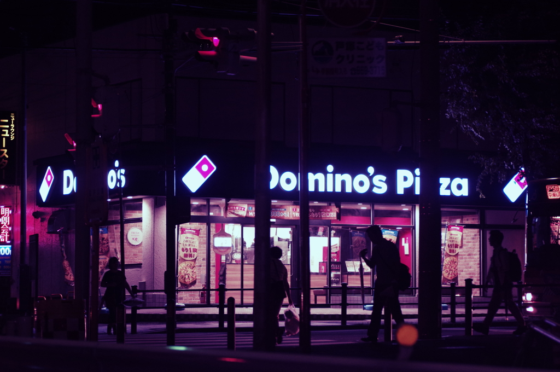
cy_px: 186
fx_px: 2097
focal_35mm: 135
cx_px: 280
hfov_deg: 15.2
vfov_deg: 10.1
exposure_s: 1/80
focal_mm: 90
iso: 1600
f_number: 4
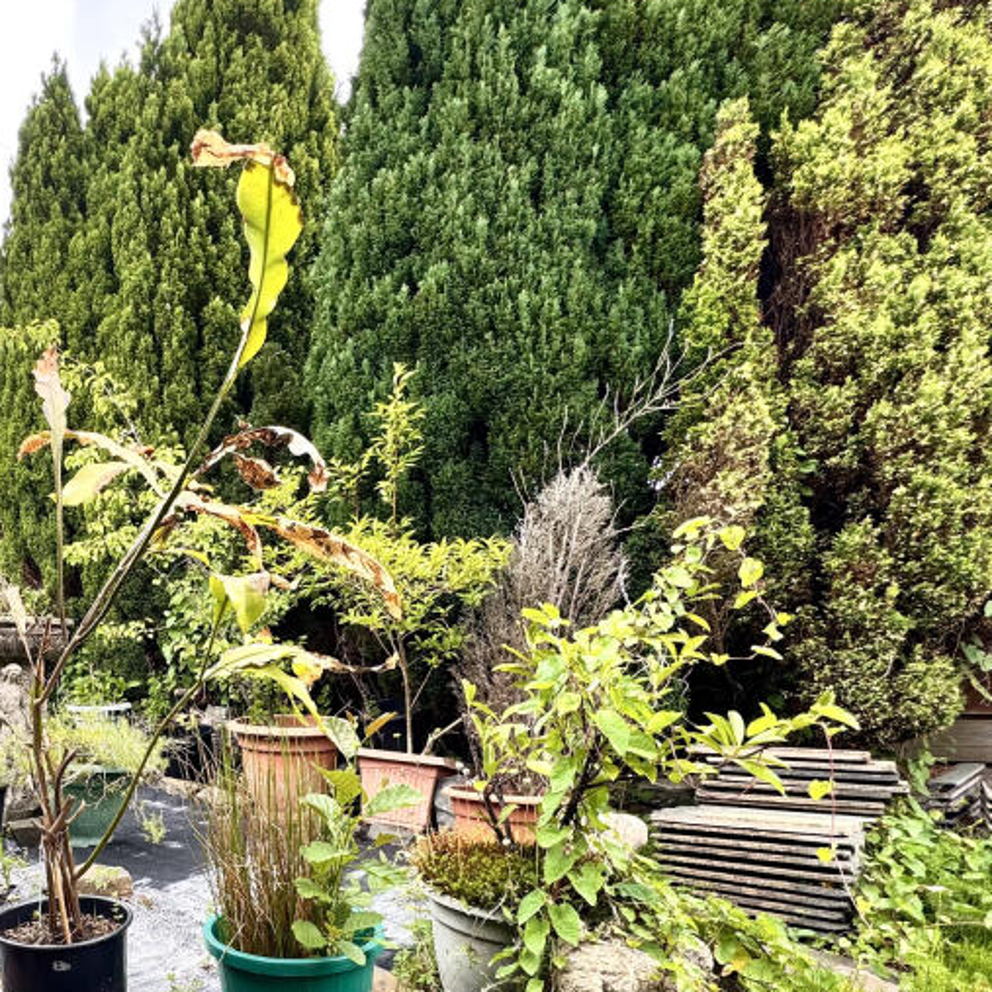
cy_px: 706
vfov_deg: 60.5
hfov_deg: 54.6
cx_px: 96
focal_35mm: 25
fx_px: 811
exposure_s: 1/184
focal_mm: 2.22
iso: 40
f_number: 2.2
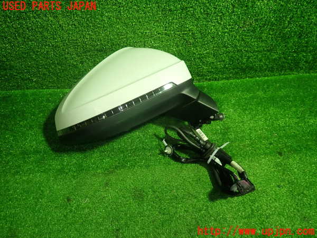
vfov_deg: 54.9
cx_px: 158
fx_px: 229
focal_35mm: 25
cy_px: 119
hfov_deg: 69.4
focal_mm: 4.5
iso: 200
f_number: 2
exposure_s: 1/40
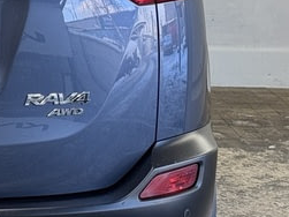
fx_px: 1435
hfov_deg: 11.1
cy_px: 1
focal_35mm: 172
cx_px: -123
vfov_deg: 8.6
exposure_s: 1/100
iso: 64
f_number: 1.78
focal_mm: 6.76
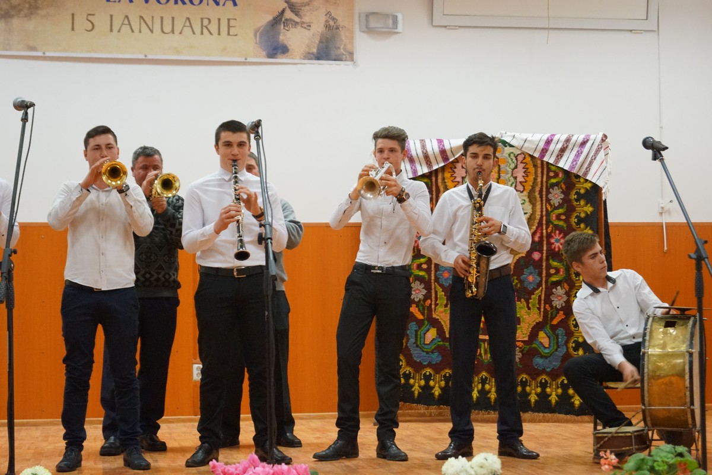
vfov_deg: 18.2
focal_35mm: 75
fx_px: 1483
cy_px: 238
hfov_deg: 27.0
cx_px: 356
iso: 3200
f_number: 5.6
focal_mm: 50
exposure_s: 1/60
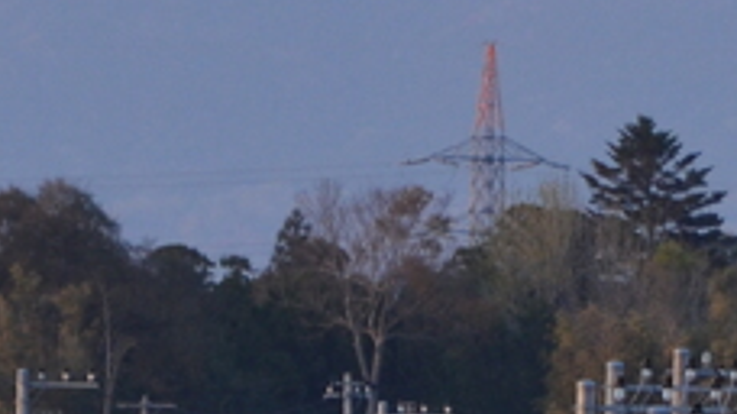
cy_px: 139
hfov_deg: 1.5
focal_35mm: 1480
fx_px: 28909
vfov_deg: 0.8
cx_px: 1548
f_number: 6.3
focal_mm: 210
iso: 560
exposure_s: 1/400
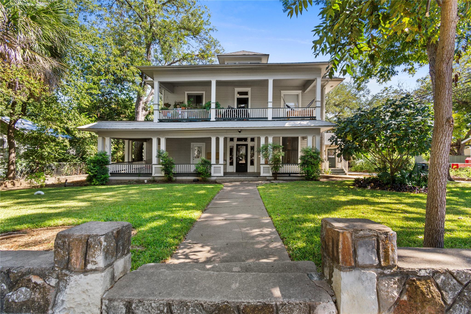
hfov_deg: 100.4
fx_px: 196
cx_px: 236
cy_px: 157
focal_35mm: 15
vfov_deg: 77.3
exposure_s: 1/40
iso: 100
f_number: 9
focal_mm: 10
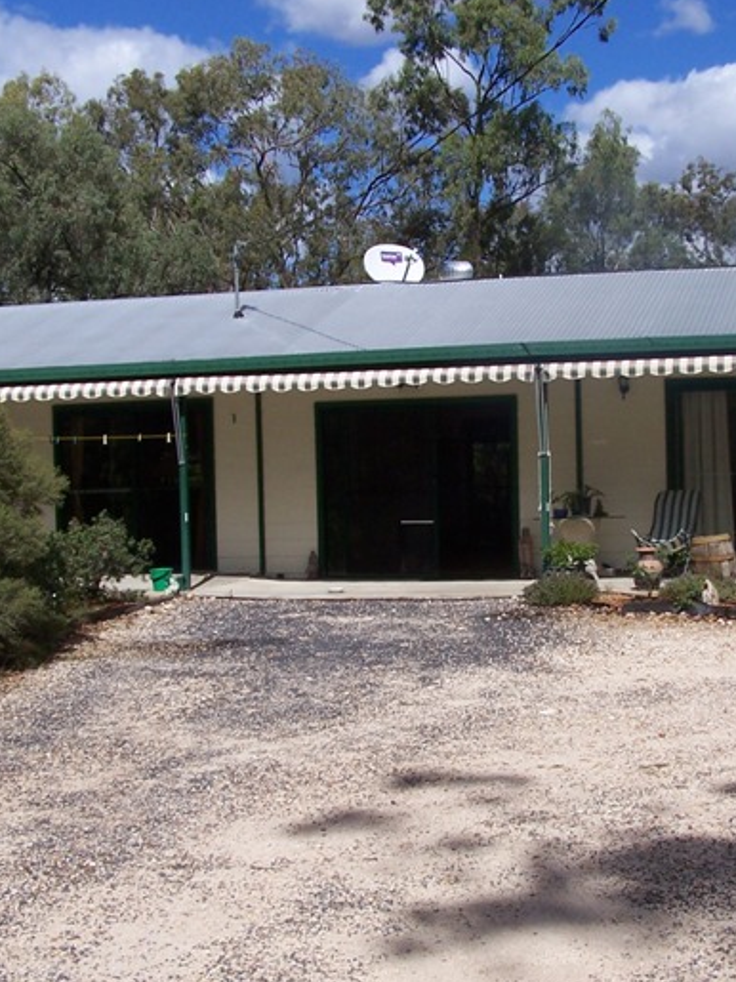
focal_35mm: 59
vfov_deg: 32.7
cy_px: 528
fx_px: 1673
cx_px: 480
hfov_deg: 24.7
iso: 80
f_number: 5.6
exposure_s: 1/750
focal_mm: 6.3
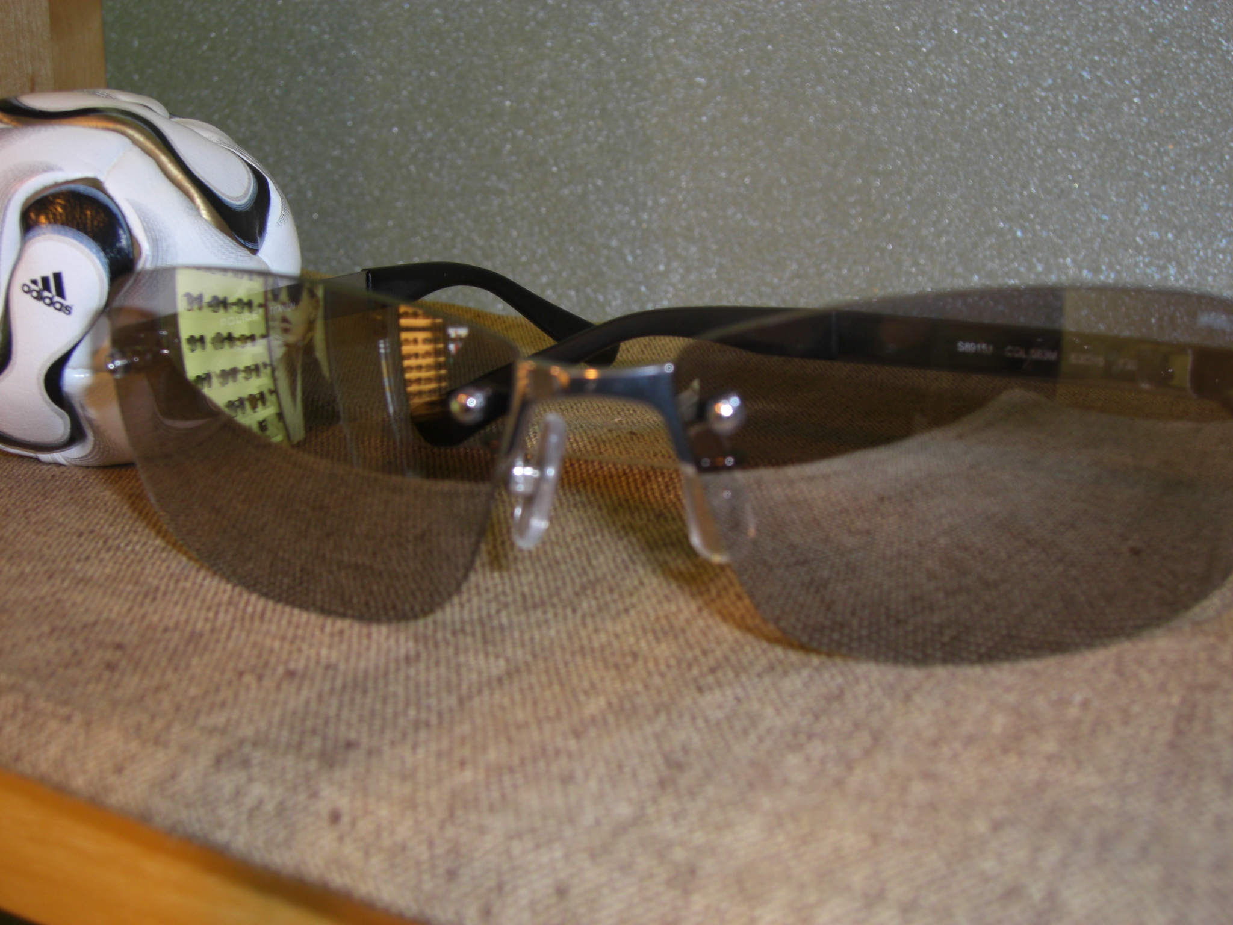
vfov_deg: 37.7
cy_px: 462
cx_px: 616
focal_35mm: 38
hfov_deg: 49.0
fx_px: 1354
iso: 80
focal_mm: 7.9
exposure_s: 1/50
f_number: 4
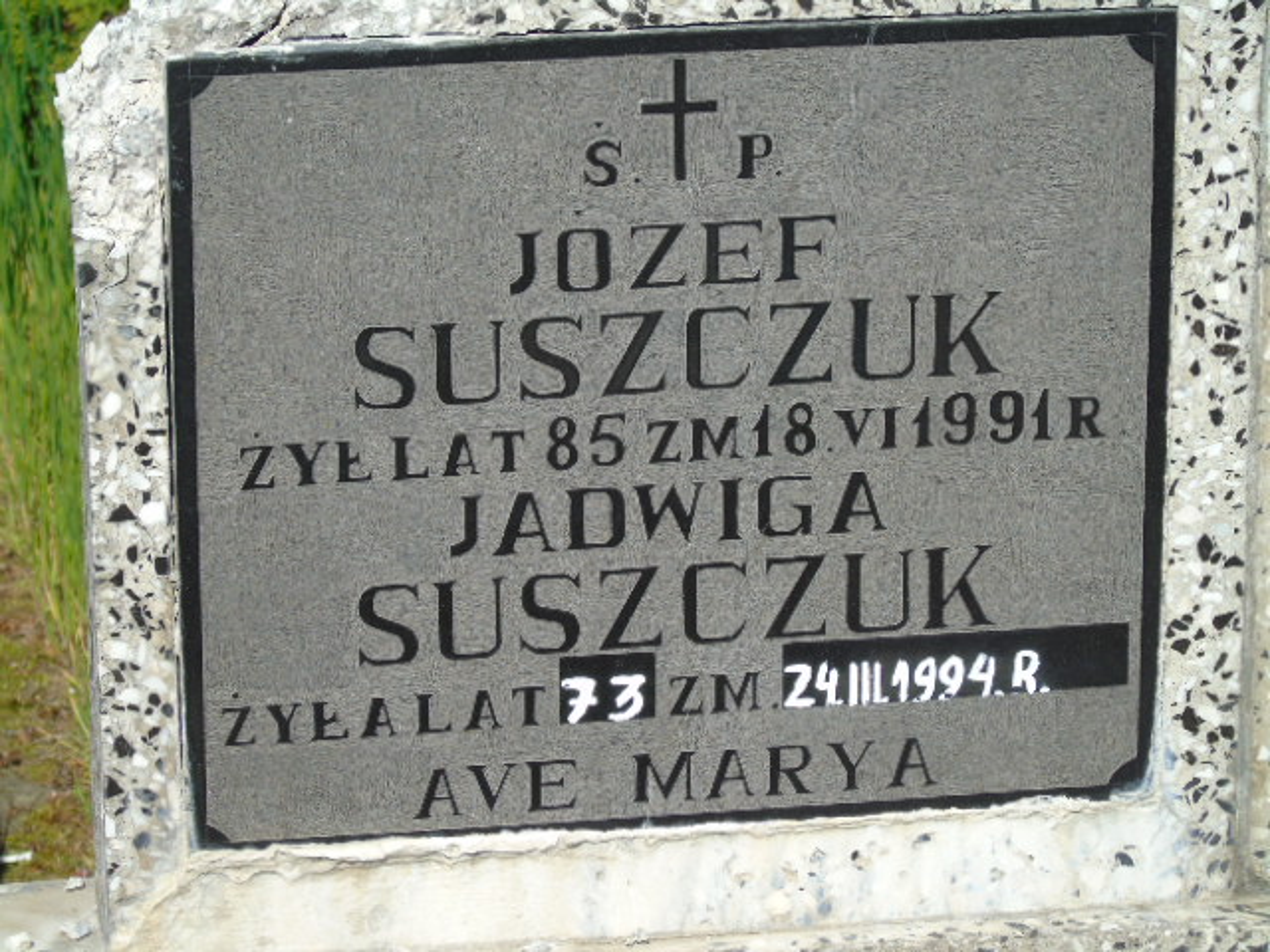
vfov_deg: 9.2
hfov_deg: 12.2
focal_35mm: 162
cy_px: 476
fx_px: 5943
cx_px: 635
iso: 80
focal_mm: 29
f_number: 4.9
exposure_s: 1/500
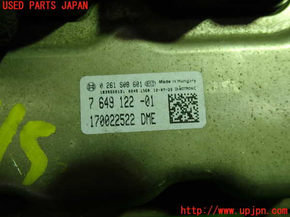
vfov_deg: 44.2
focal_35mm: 32
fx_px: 268
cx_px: 145
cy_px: 108
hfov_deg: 56.8
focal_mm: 5.79
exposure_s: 1/60
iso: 200
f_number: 2.4
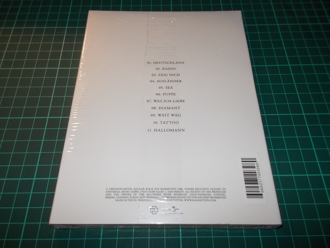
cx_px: 165
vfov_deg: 48.2
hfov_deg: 61.7
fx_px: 276
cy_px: 124
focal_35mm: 29
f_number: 3.3
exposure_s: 1/30
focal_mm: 4.1
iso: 200
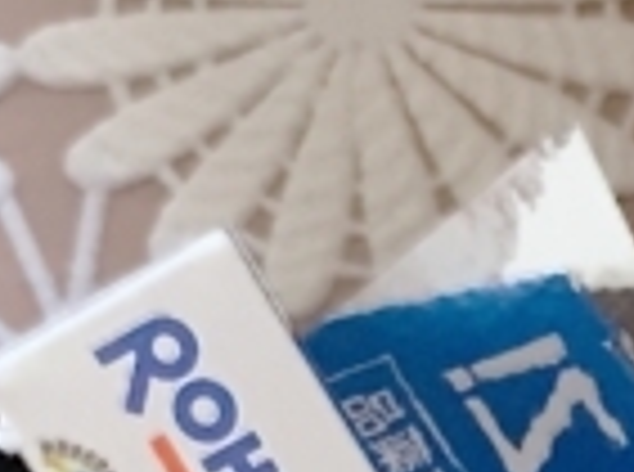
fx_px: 3727
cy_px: 751
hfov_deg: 9.7
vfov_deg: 7.1
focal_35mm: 204
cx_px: 634
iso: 100
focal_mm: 3.99
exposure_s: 1/10
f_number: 1.8
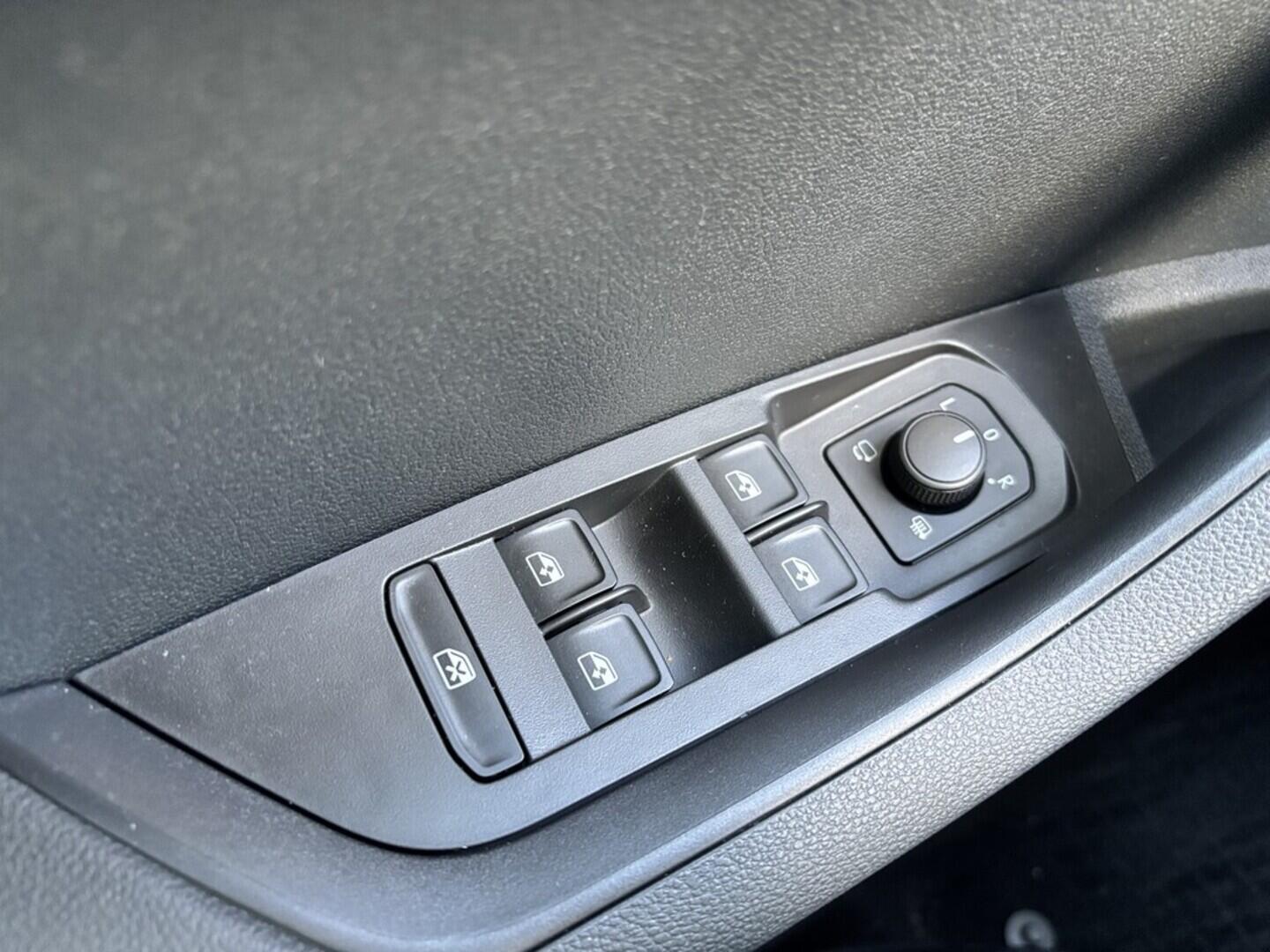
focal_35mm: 26
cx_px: 635
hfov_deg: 67.3
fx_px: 954
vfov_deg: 53.1
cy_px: 476
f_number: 1.6
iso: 500
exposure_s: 1/48
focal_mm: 5.96
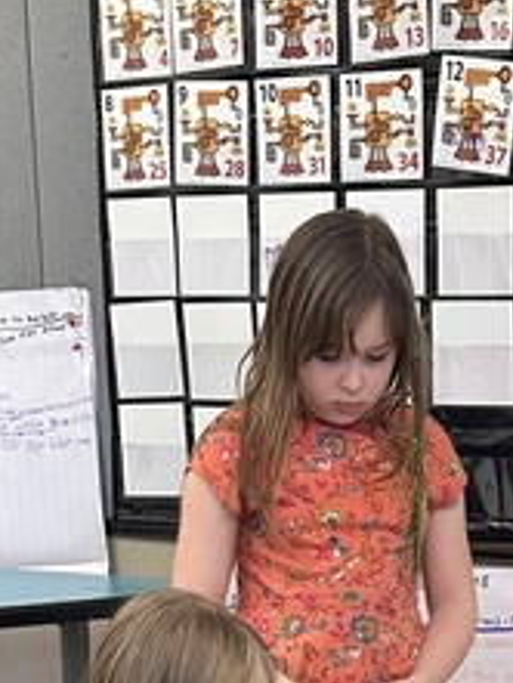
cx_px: 365
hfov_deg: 13.3
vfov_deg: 14.8
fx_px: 2191
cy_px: 1326
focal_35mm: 111
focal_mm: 6.86
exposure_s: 1/120
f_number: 1.78
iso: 200
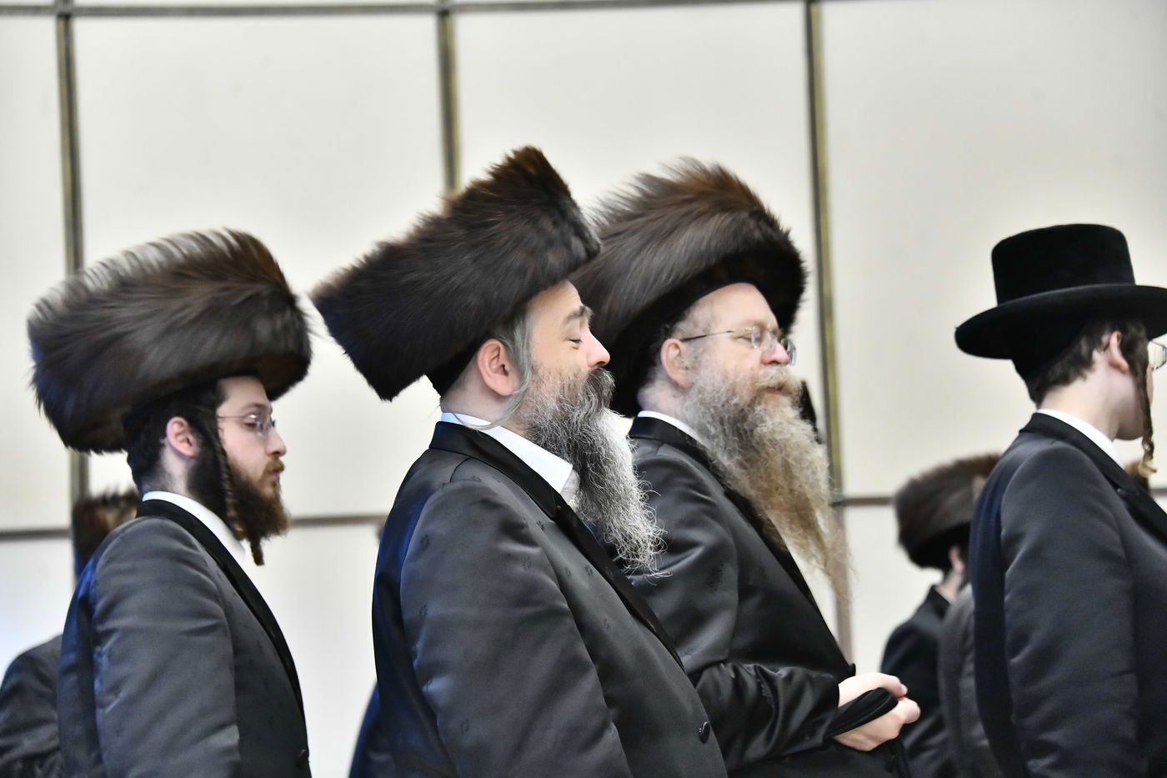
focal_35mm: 92
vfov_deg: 14.9
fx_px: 2982
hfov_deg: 22.1
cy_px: 389
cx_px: 584
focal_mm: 92
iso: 4000
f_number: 5.3
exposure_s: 1/80
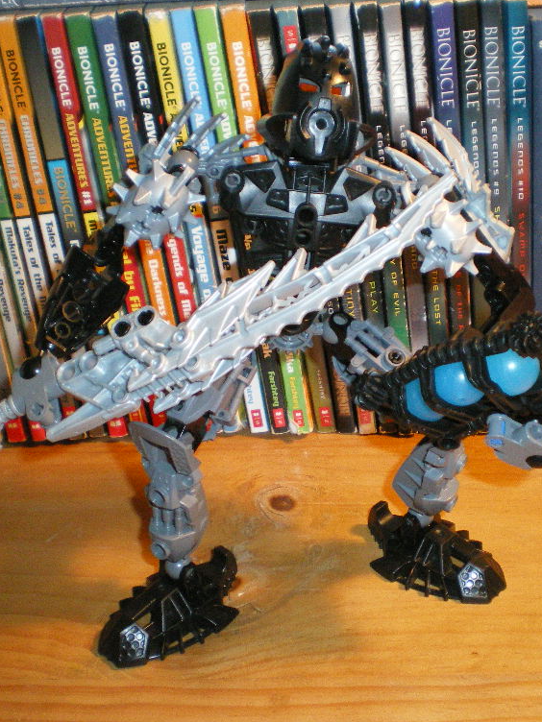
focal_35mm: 49
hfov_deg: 29.6
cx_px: 321
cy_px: 354
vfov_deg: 38.9
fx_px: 1023
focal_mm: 6.3
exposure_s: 1/50
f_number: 3.1
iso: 500
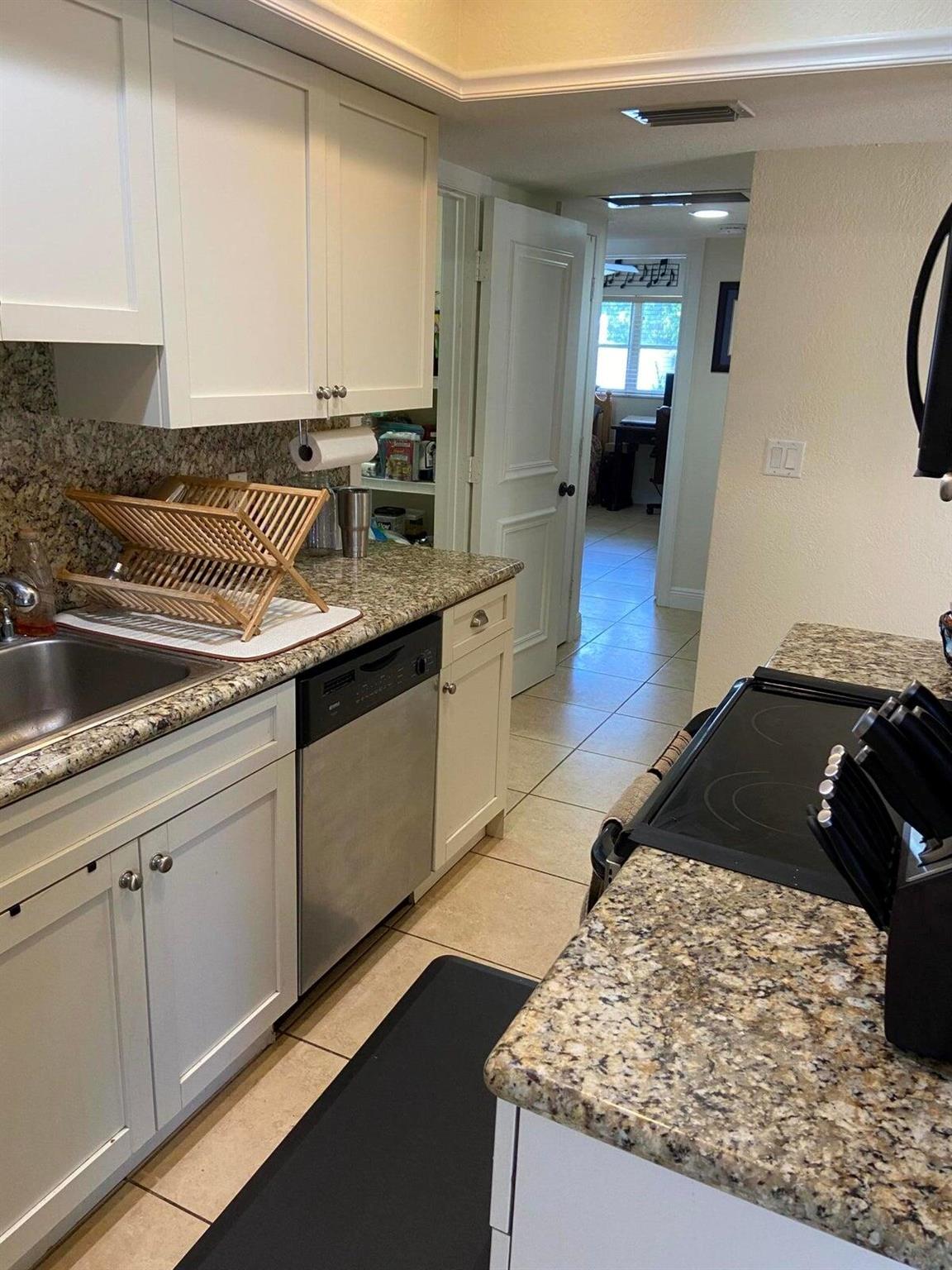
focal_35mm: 26
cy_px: 635
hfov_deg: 53.1
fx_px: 953
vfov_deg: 67.3
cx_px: 476
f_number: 1.8
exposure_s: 1/60
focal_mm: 4.25
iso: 125
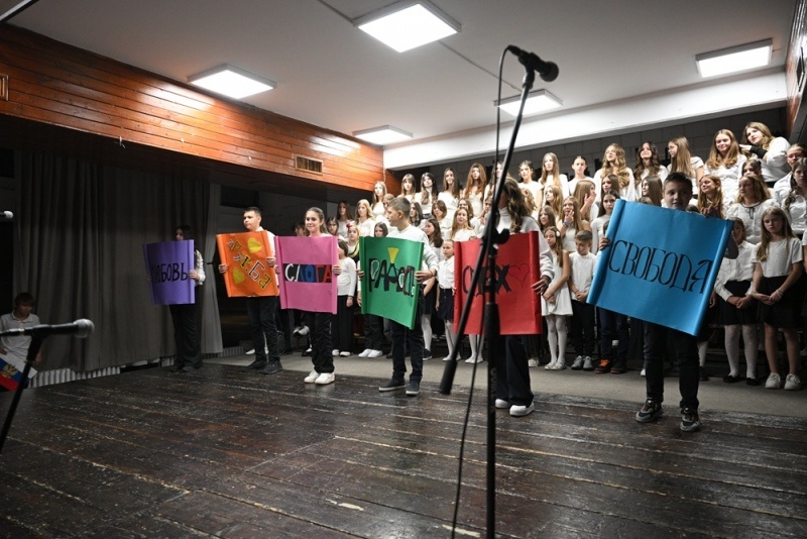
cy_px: 270
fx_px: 538
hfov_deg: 73.7
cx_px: 404
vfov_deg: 53.2
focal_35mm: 24
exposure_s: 1/250
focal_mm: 24
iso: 2500
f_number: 3.2
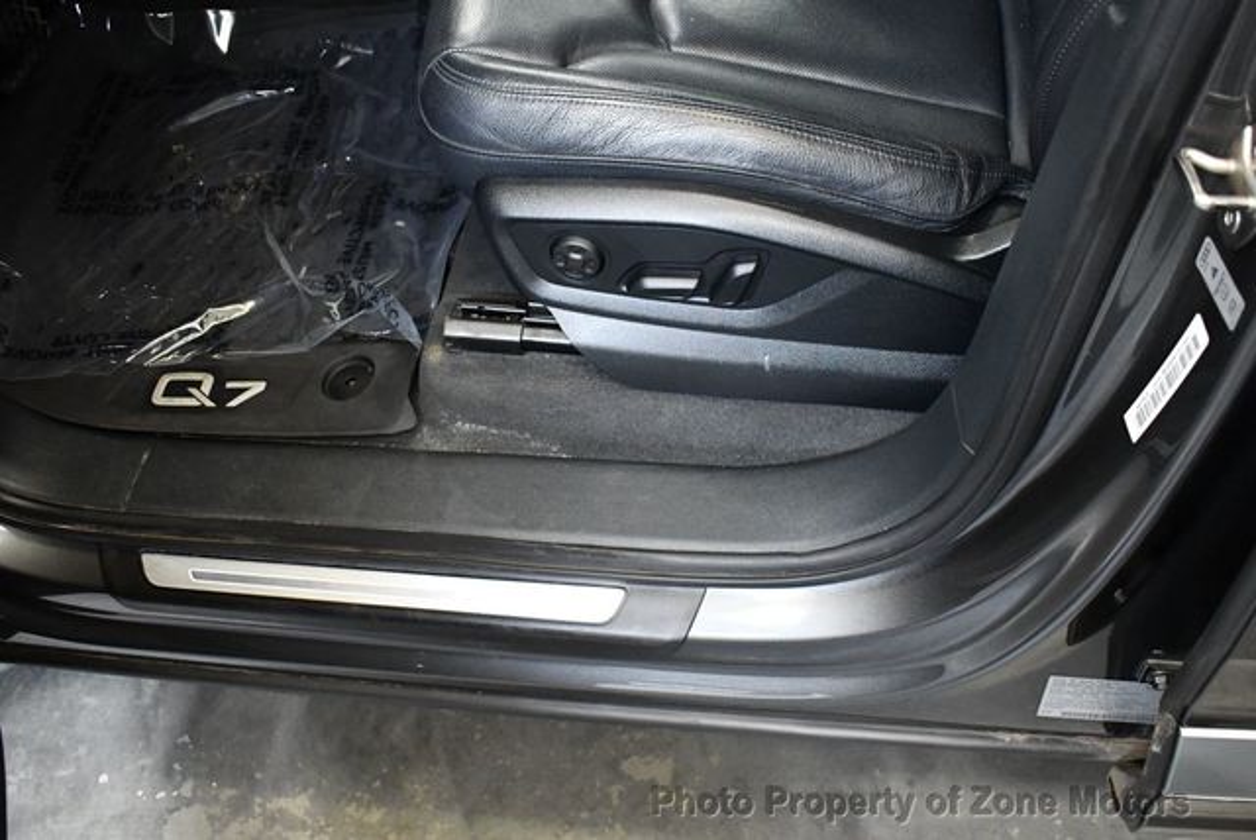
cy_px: 420
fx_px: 1257
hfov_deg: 53.1
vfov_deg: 36.9
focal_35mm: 36
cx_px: 628
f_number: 3.5
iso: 3200
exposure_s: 1/125
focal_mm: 18
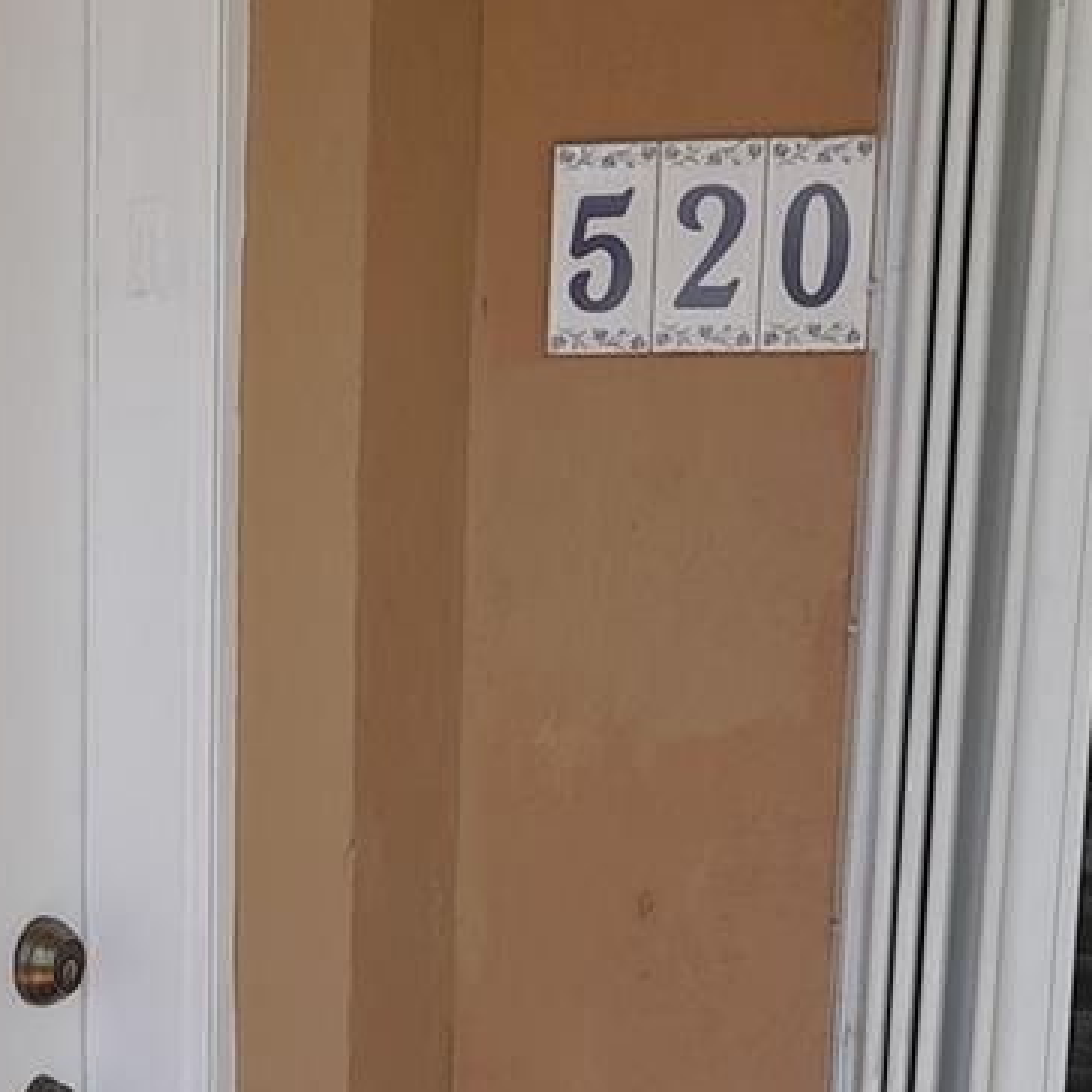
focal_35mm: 73
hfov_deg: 22.1
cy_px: 791
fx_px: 2605
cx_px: -180
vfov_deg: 23.5
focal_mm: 4.6
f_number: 2
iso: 20
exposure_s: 1/126
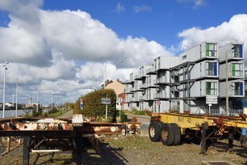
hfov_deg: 45.5
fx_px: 295
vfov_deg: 31.1
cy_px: 94
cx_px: 122
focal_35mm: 43
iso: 200
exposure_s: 1/250
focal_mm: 34
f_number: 14
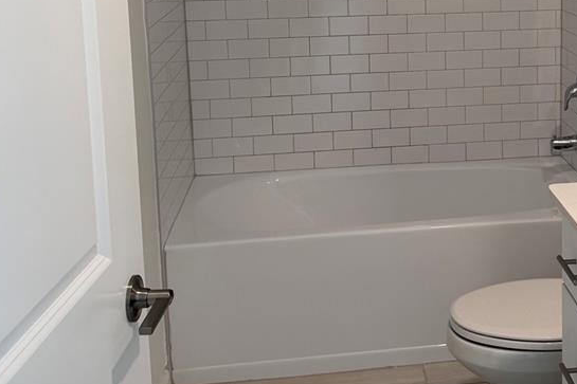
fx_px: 881
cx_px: 467
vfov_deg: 23.8
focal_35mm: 55
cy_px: 28
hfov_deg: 35.0
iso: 160
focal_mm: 6.76
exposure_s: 1/120
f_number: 1.78
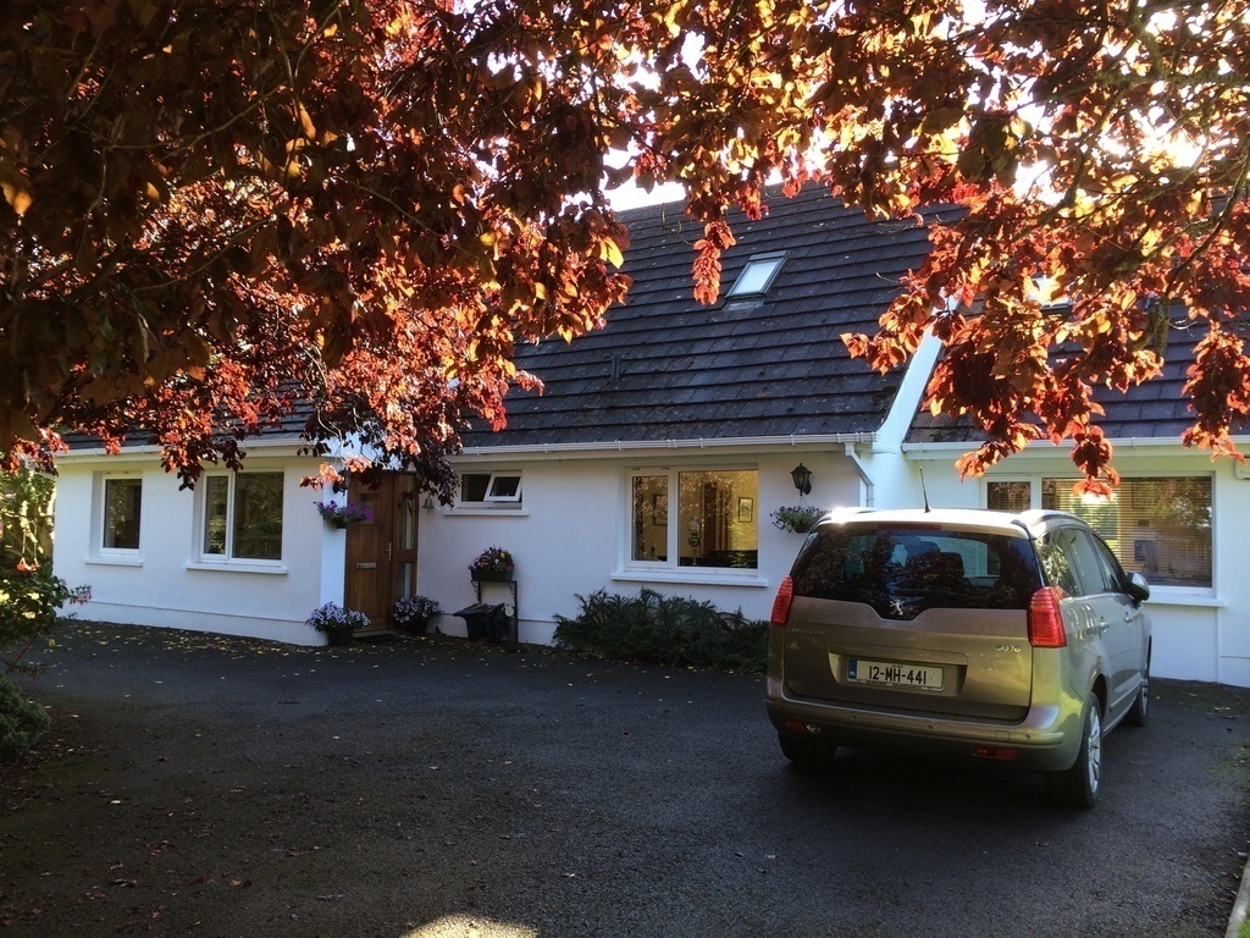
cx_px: 625
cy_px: 469
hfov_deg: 60.0
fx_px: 1083
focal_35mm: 30
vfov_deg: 46.8
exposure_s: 1/123
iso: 32
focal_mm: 4.12
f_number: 2.2
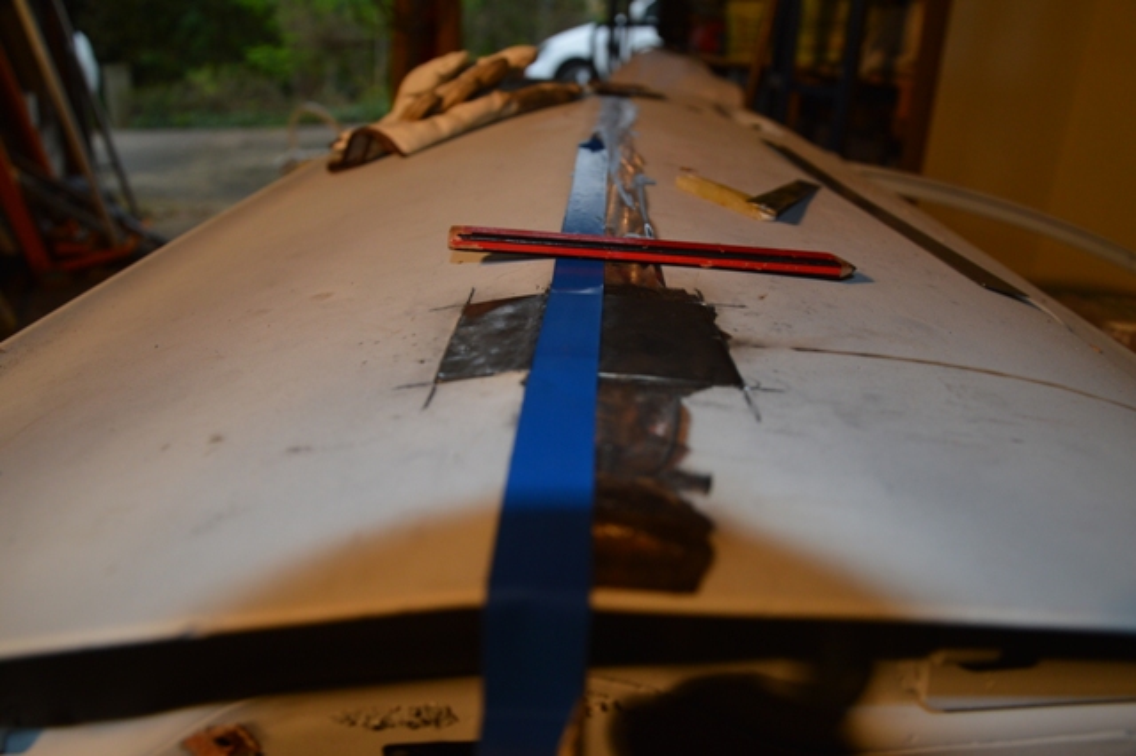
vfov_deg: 41.7
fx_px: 993
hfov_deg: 59.5
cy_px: 378
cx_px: 568
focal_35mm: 32
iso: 450
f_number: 3.8
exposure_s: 1/60
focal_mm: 21
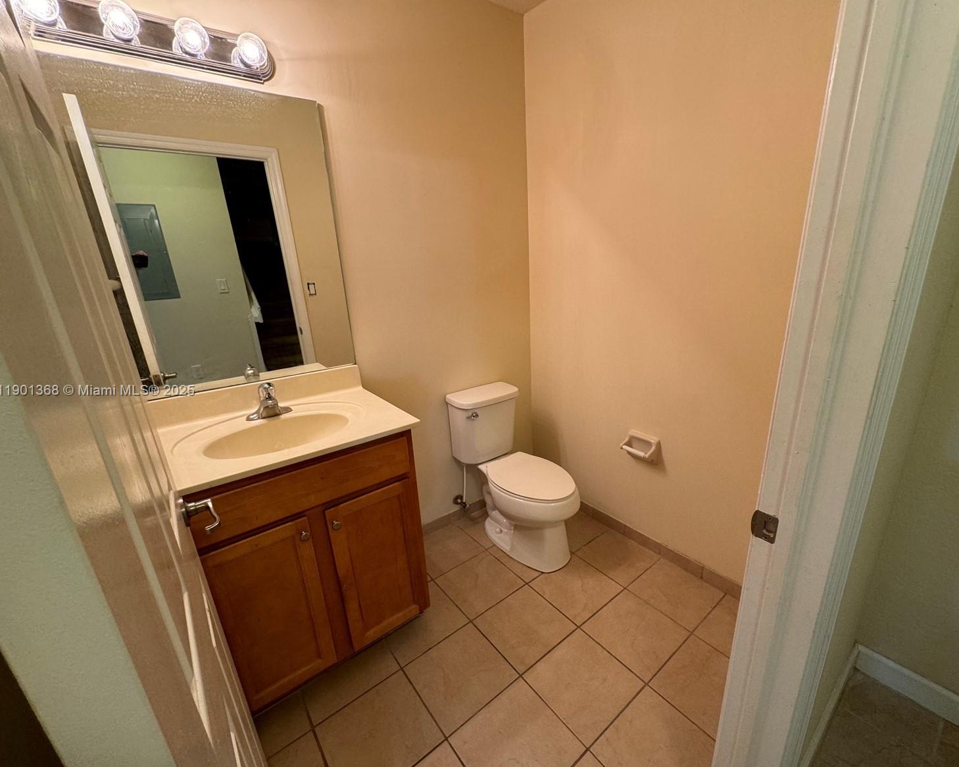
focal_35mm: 15
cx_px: 510
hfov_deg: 96.7
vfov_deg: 84.0
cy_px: 391
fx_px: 426
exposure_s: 1/60
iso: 200
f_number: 2.2
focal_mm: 2.22
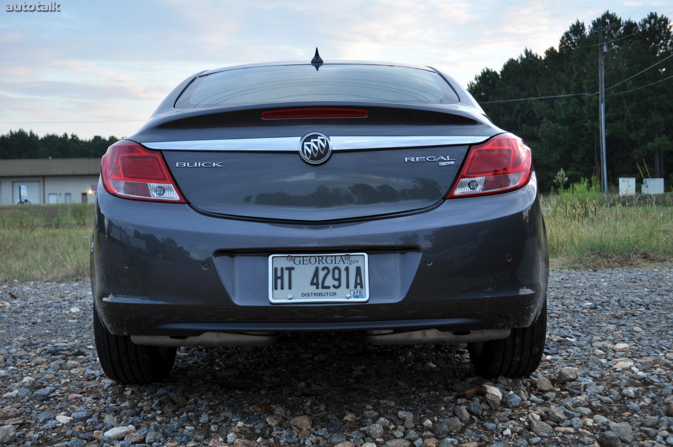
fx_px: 812
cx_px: 336
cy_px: 224
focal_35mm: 44
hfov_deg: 45.0
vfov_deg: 30.8
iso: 200
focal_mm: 29
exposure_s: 1/40
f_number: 4.5
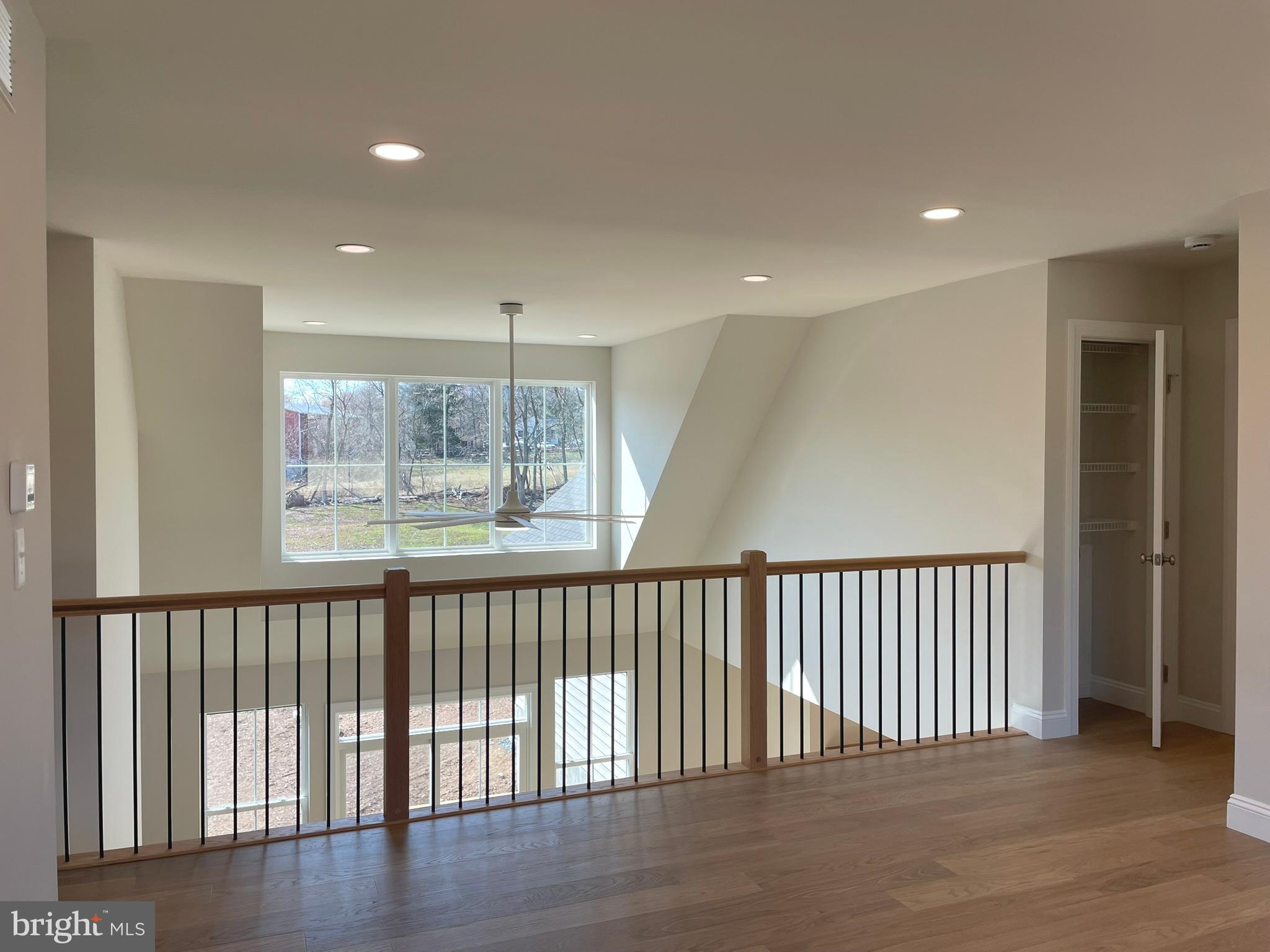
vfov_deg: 53.1
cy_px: 476
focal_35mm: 26
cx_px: 635
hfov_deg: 67.3
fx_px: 954
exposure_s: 1/332
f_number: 1.6
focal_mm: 4.2
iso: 32
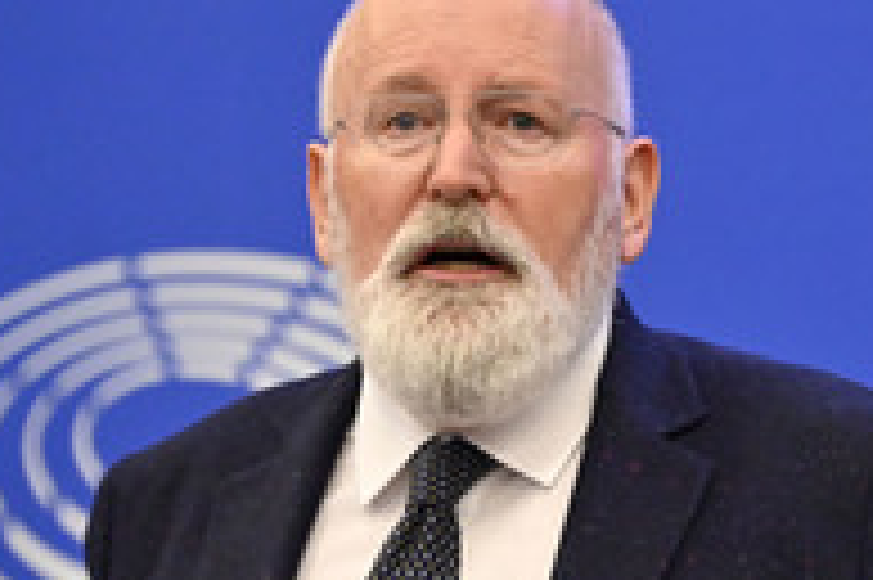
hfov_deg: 5.9
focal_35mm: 349
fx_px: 8456
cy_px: 567
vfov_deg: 3.9
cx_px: 587
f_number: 2.8
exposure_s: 1/800
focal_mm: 150
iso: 3200
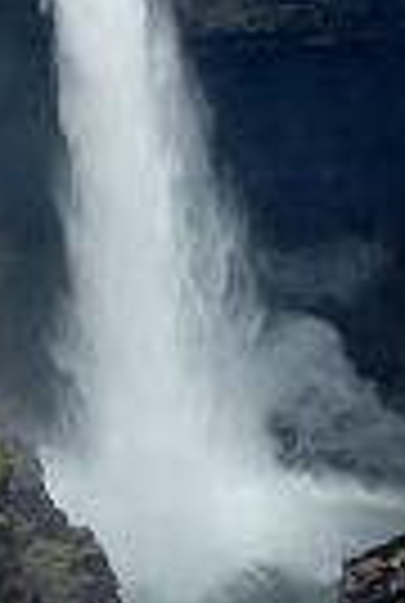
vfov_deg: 11.0
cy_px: 227
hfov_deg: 7.4
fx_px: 3139
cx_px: 187
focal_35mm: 187
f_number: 18
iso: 320
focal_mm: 38
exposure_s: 1/13
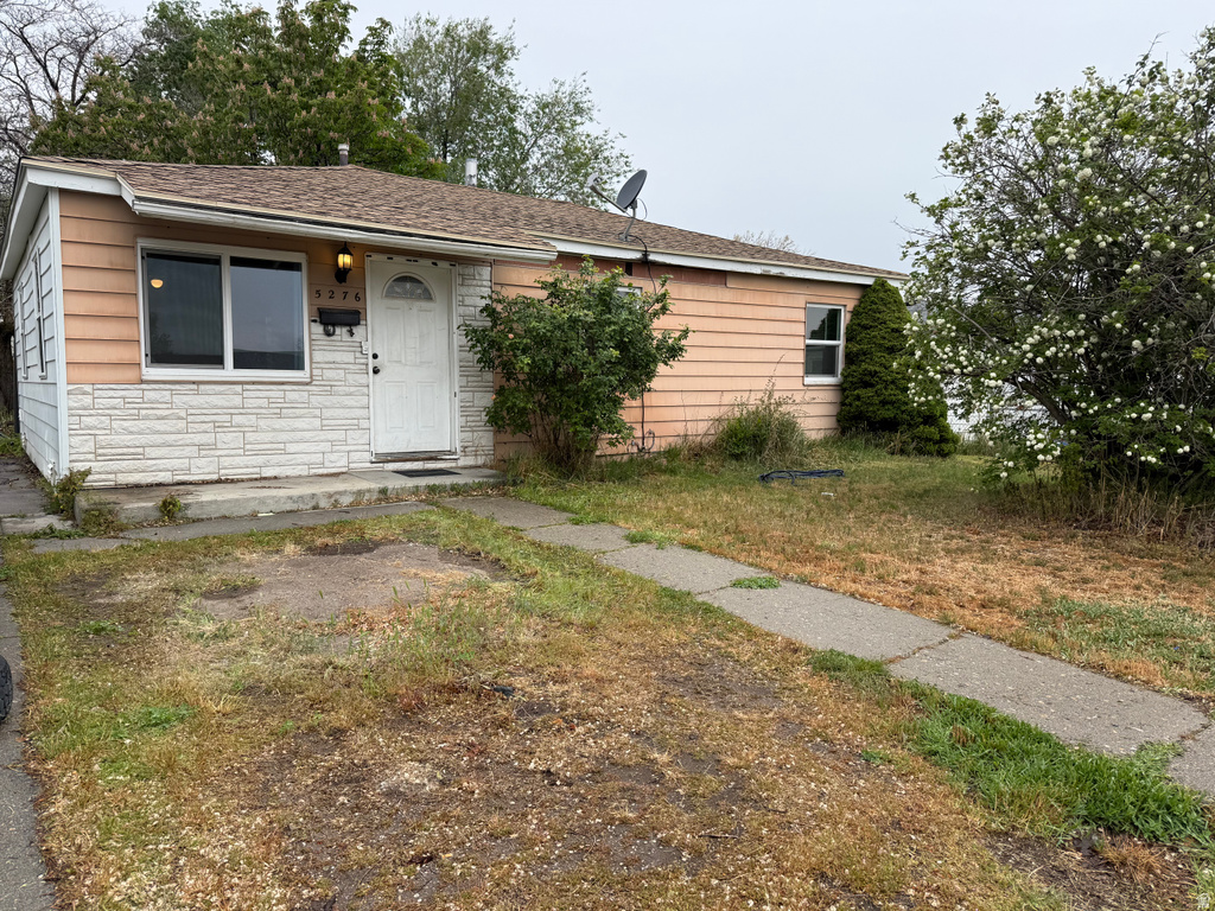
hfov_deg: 71.6
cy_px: 456
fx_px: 842
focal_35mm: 24
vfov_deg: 56.8
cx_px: 608
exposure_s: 1/1553
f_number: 1.78
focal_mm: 6.76
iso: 80
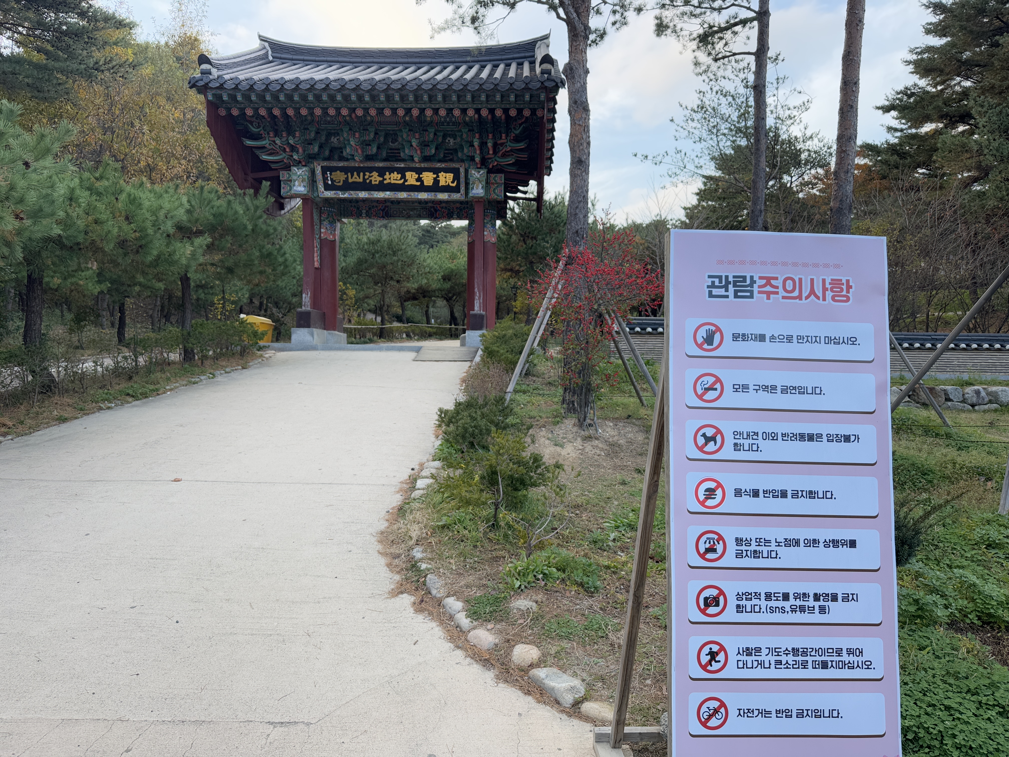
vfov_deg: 56.8
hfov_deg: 71.6
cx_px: 504
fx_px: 700
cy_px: 378
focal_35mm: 24
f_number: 1.78
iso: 80
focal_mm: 6.76
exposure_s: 1/254
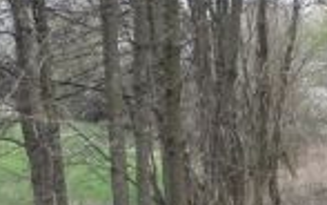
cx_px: 478
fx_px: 990
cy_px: 192
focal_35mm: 111
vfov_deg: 11.7
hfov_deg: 17.1
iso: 200
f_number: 3.3
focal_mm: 5.2
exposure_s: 1/160
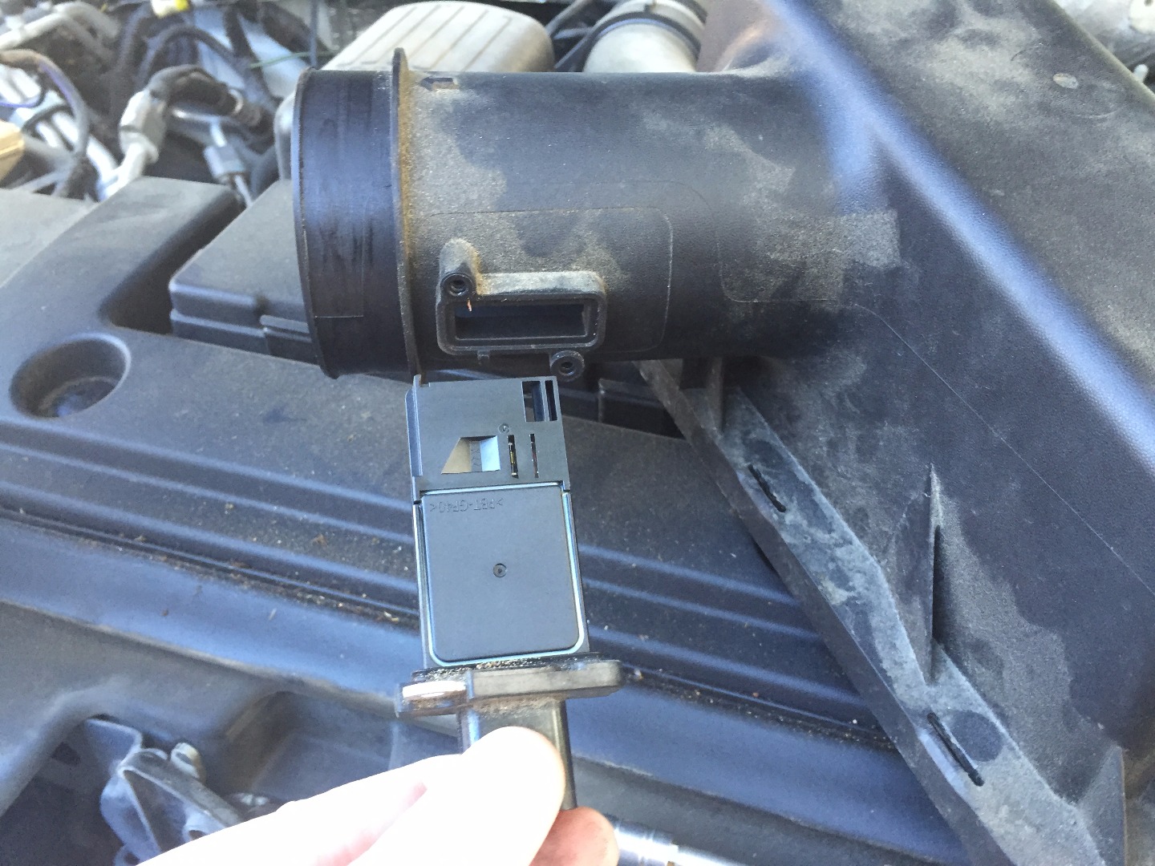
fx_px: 968
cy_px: 433
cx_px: 578
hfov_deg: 61.7
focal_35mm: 29
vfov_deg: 48.2
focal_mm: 4.15
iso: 125
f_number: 2.2
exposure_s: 1/30
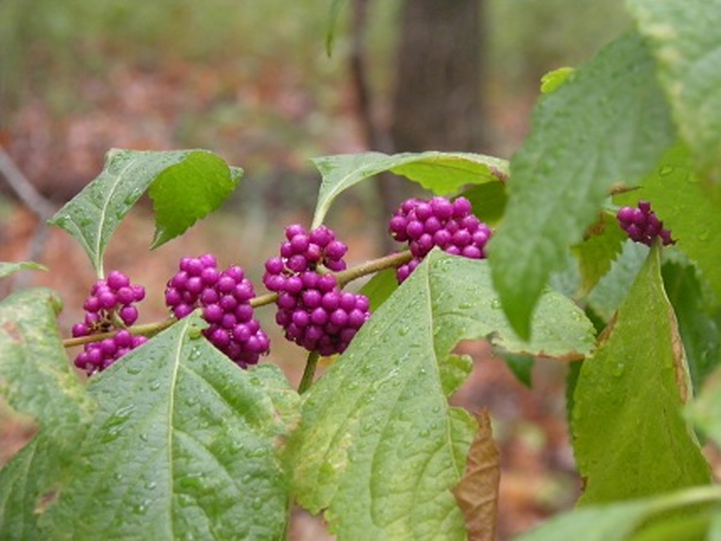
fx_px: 3375
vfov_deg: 9.2
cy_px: 270
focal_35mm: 162
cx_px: 360
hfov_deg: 12.2
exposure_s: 1/60
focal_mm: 29.2
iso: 320
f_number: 4.1
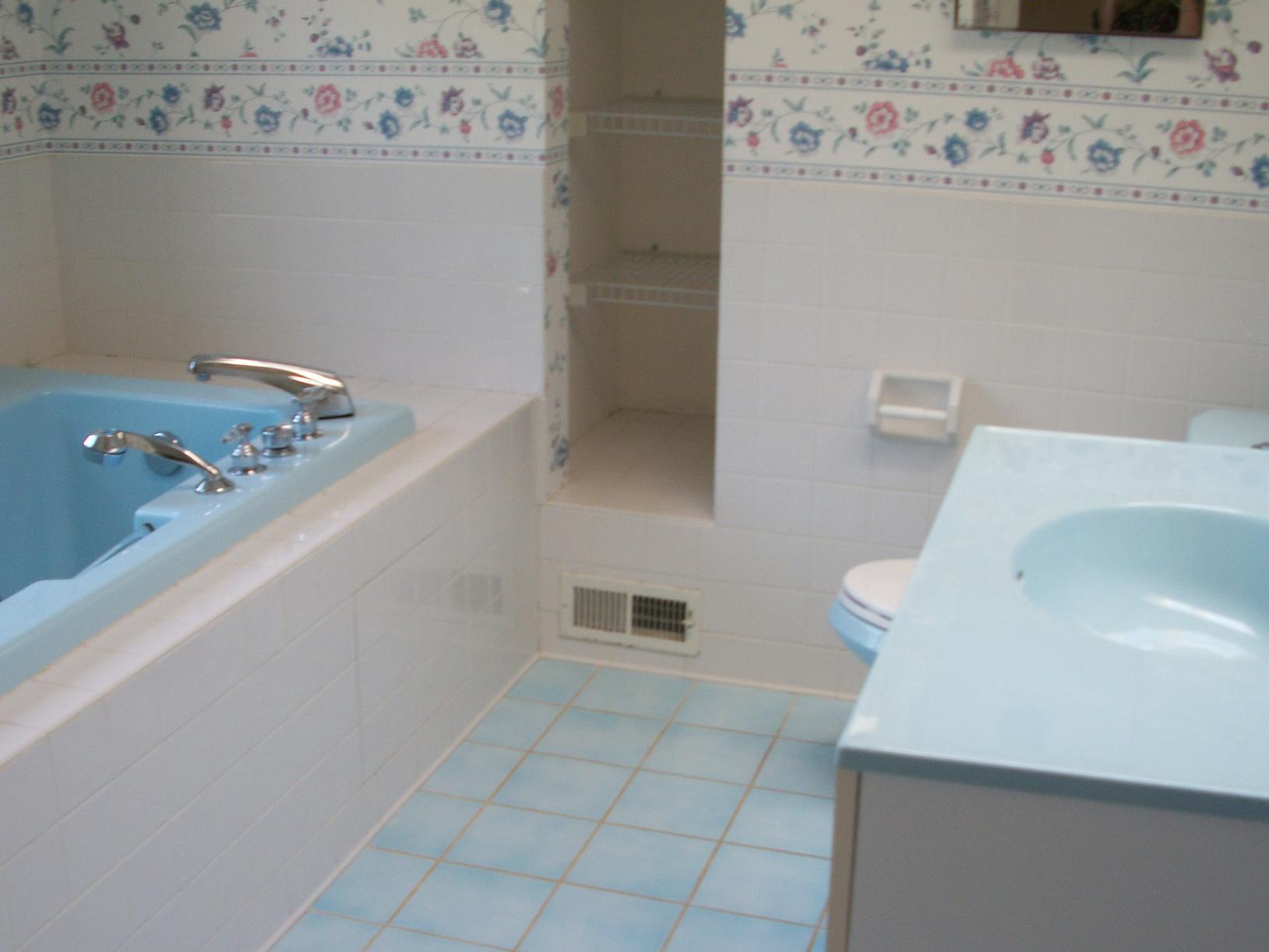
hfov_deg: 42.9
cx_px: 573
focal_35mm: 44
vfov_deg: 32.8
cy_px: 584
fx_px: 1613
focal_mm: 6.3
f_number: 3.1
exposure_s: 1/30
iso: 82
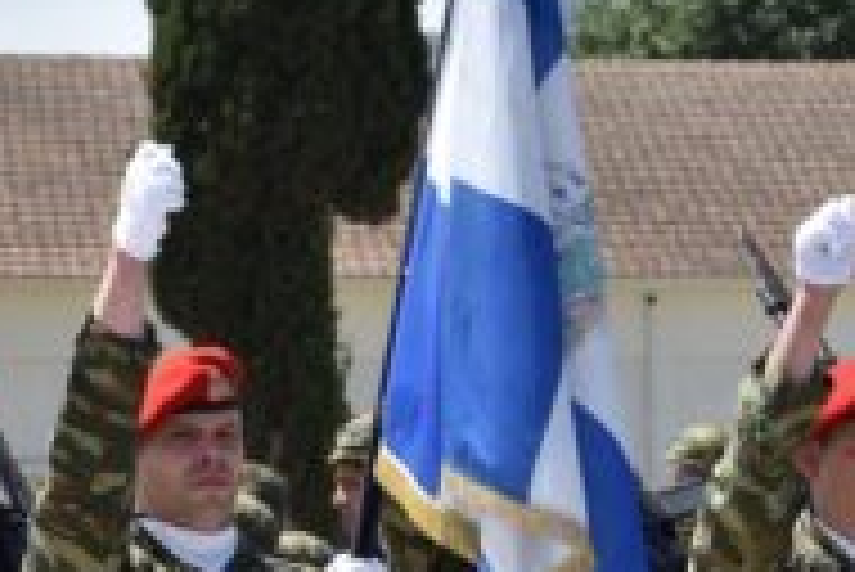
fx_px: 8723
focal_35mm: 367
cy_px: 739
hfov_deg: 5.6
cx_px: 626
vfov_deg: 3.7
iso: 100
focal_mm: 62
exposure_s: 1/250
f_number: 8
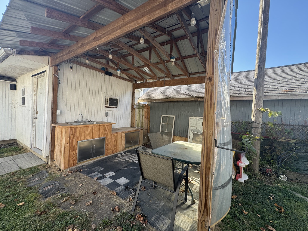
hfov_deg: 102.1
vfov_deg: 85.7
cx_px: 154
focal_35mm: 14
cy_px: 116
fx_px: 125
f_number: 2.2
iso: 40
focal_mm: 2.22
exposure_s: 1/222
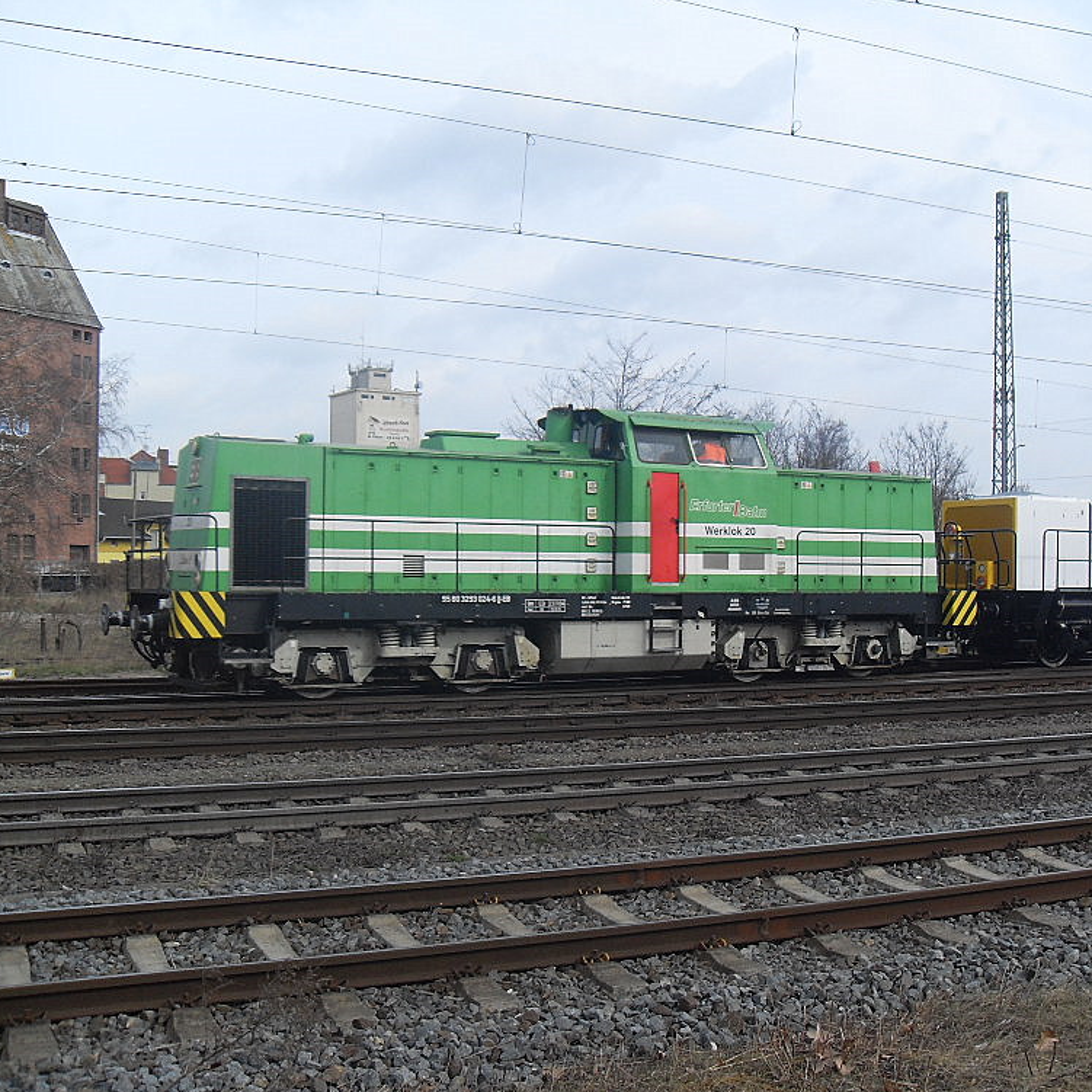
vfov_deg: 40.9
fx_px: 1463
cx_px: 711
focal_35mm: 41
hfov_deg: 40.5
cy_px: 542
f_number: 7
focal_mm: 6.3
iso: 80
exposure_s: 1/180
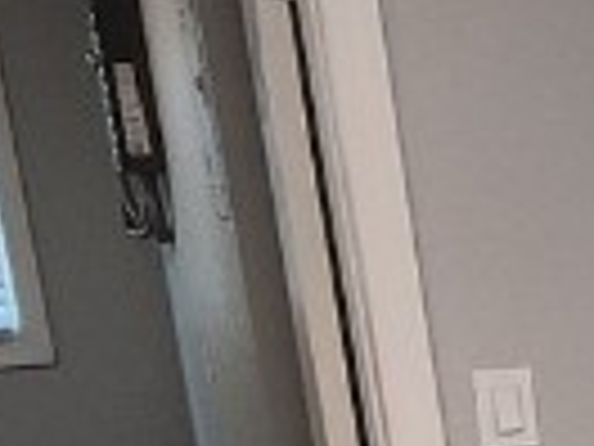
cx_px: 1696
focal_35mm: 101
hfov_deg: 11.9
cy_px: 455
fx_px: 1733
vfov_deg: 14.4
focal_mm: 1.74
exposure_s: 1/60
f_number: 2.2
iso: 80
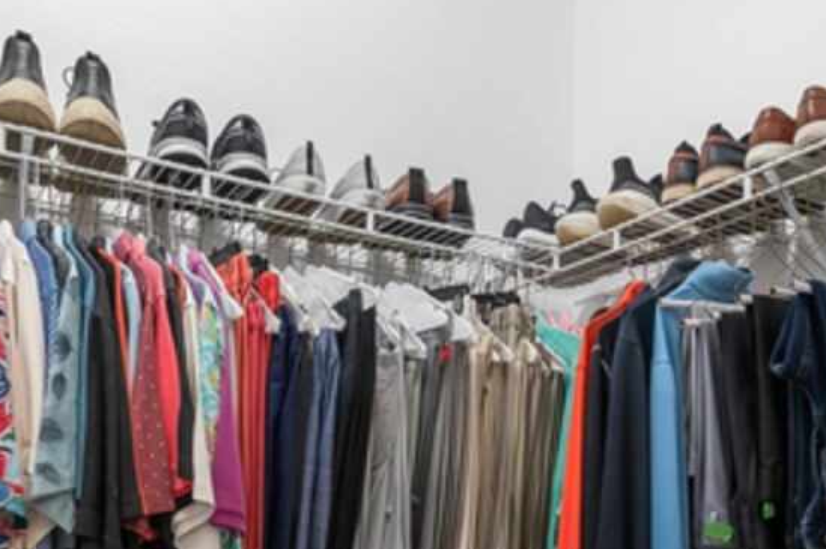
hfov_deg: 54.5
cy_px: 526
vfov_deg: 34.9
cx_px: 433
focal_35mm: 35
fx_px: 802
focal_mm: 10
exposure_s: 1/15
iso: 320
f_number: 9
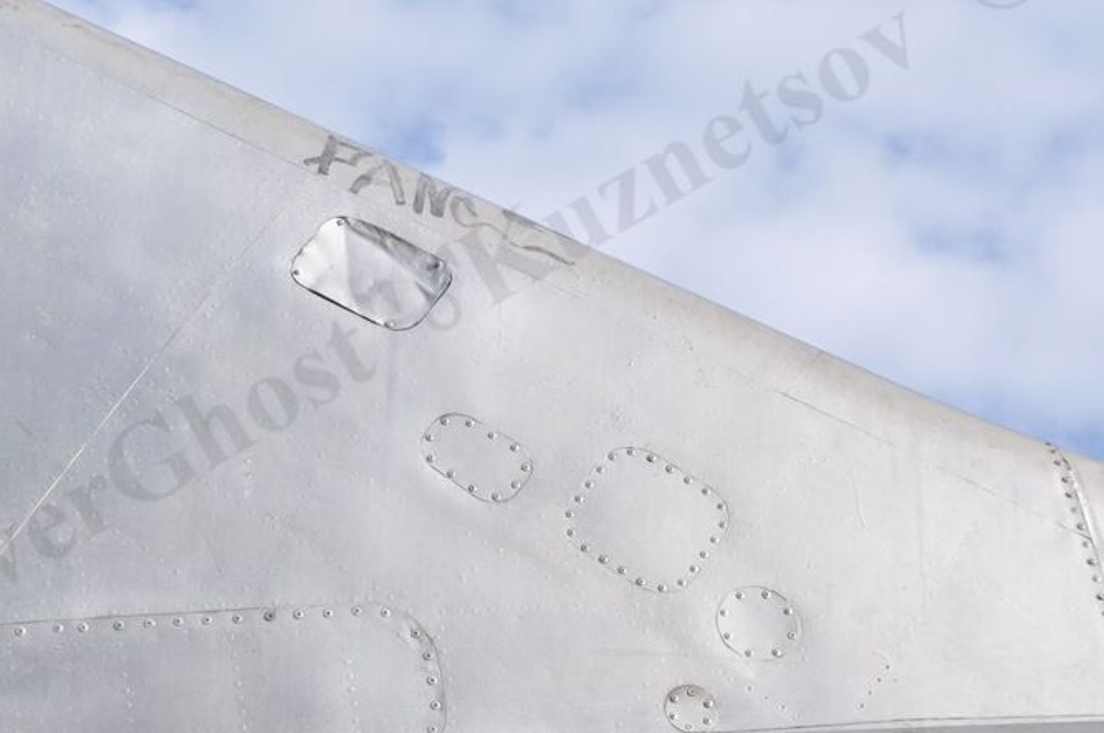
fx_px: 4411
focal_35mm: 144
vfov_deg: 9.5
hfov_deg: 14.2
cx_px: 349
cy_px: 341
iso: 200
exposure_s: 1/320
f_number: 8
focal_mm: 50
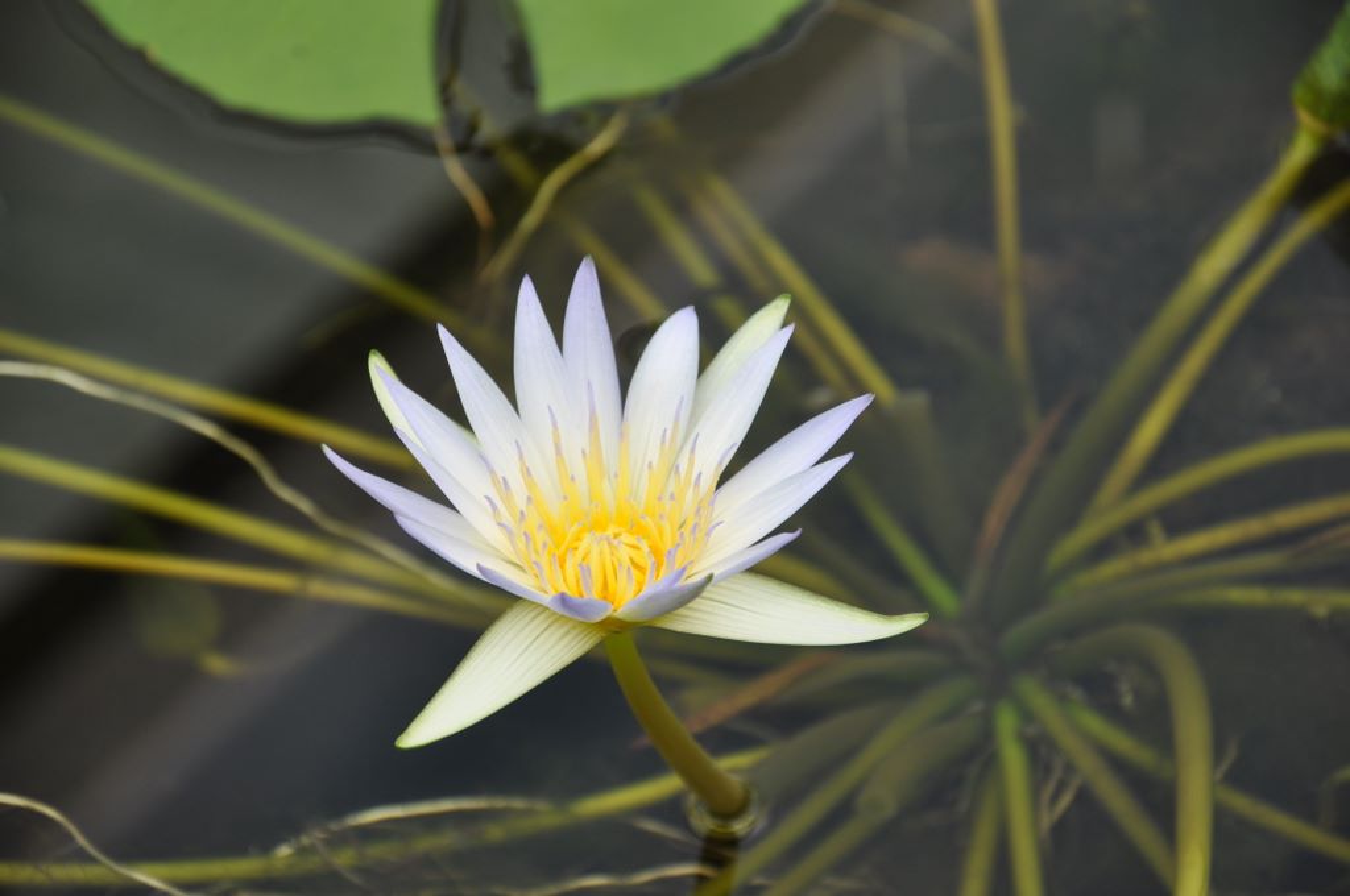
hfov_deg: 13.1
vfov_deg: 8.7
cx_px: 675
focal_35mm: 158
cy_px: 448
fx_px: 5899
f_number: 5.6
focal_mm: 105
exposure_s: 1/125
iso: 200
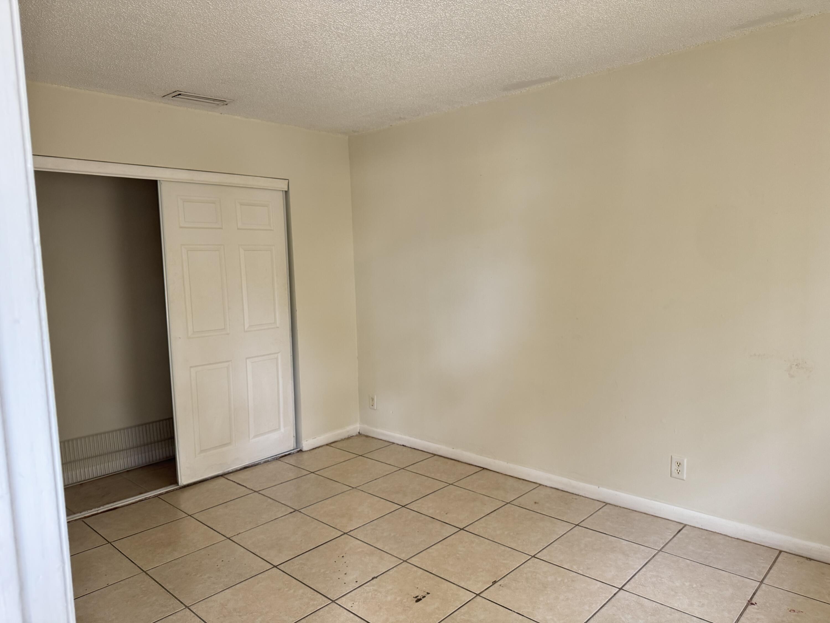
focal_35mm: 24
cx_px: 415
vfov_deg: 56.8
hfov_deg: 71.6
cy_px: 312
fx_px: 575
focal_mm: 6.76
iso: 200
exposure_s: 1/87
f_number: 1.78
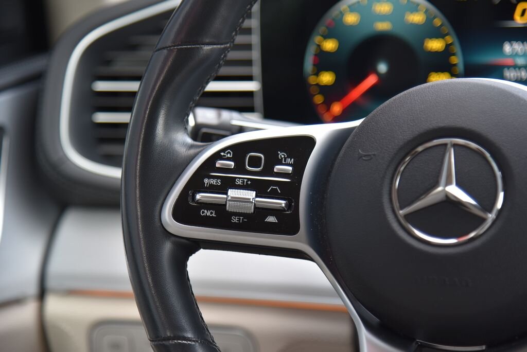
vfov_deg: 11.4
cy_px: 176
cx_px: 264
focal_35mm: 120
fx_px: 1758
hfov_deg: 17.1
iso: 500
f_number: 4
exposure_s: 1/50
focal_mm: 120
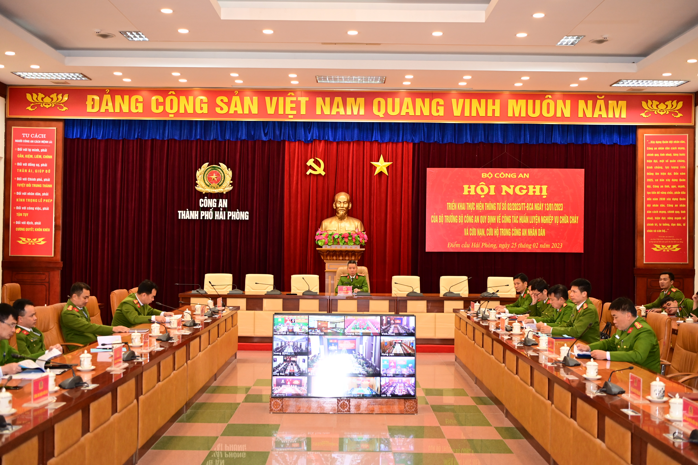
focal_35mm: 42
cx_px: 349
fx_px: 814
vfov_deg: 31.9
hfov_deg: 46.4
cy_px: 232
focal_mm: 42
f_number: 3.2
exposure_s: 1/200
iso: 2000
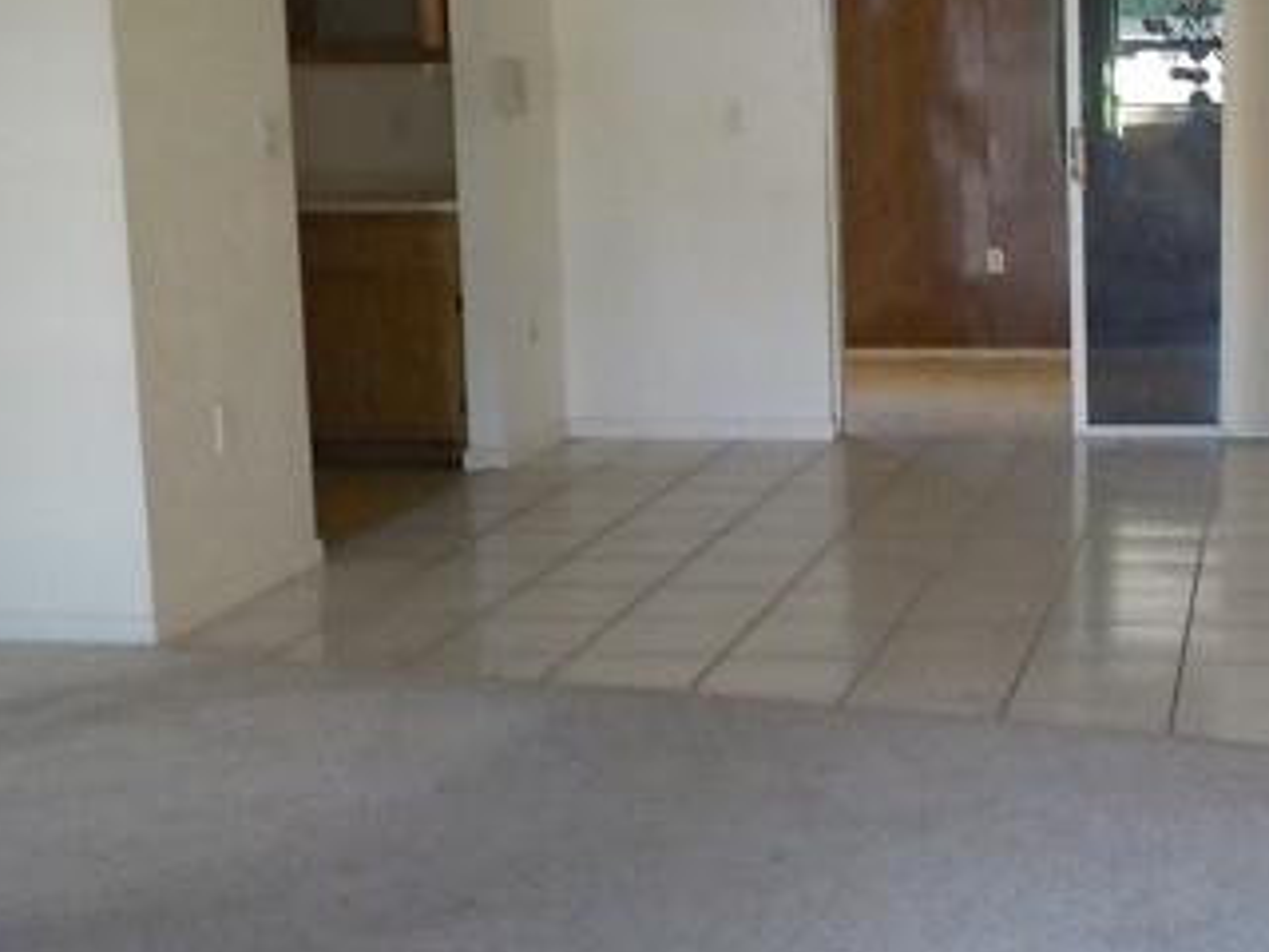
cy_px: 413
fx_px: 2200
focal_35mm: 60
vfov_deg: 24.4
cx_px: 1079
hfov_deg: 31.1
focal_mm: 4.1
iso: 320
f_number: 3.3
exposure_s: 1/30
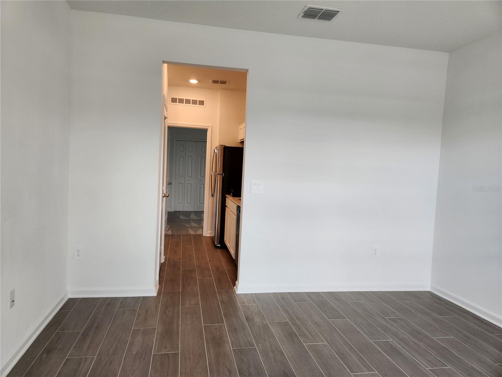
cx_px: 251
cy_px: 188
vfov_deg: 58.9
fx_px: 334
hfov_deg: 73.9
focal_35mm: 23
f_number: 1.8
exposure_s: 1/120
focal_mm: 5.4
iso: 64
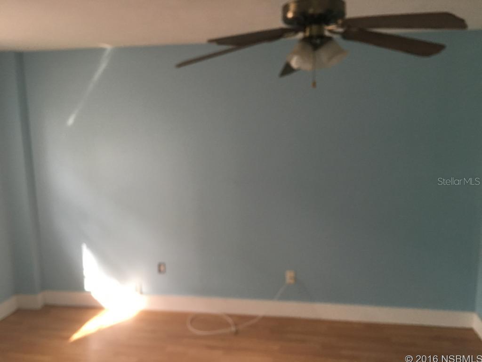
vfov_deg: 48.2
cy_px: 181
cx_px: 241
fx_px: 404
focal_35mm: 29
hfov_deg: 61.7
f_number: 2.2
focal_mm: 4.15
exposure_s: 1/30
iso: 125
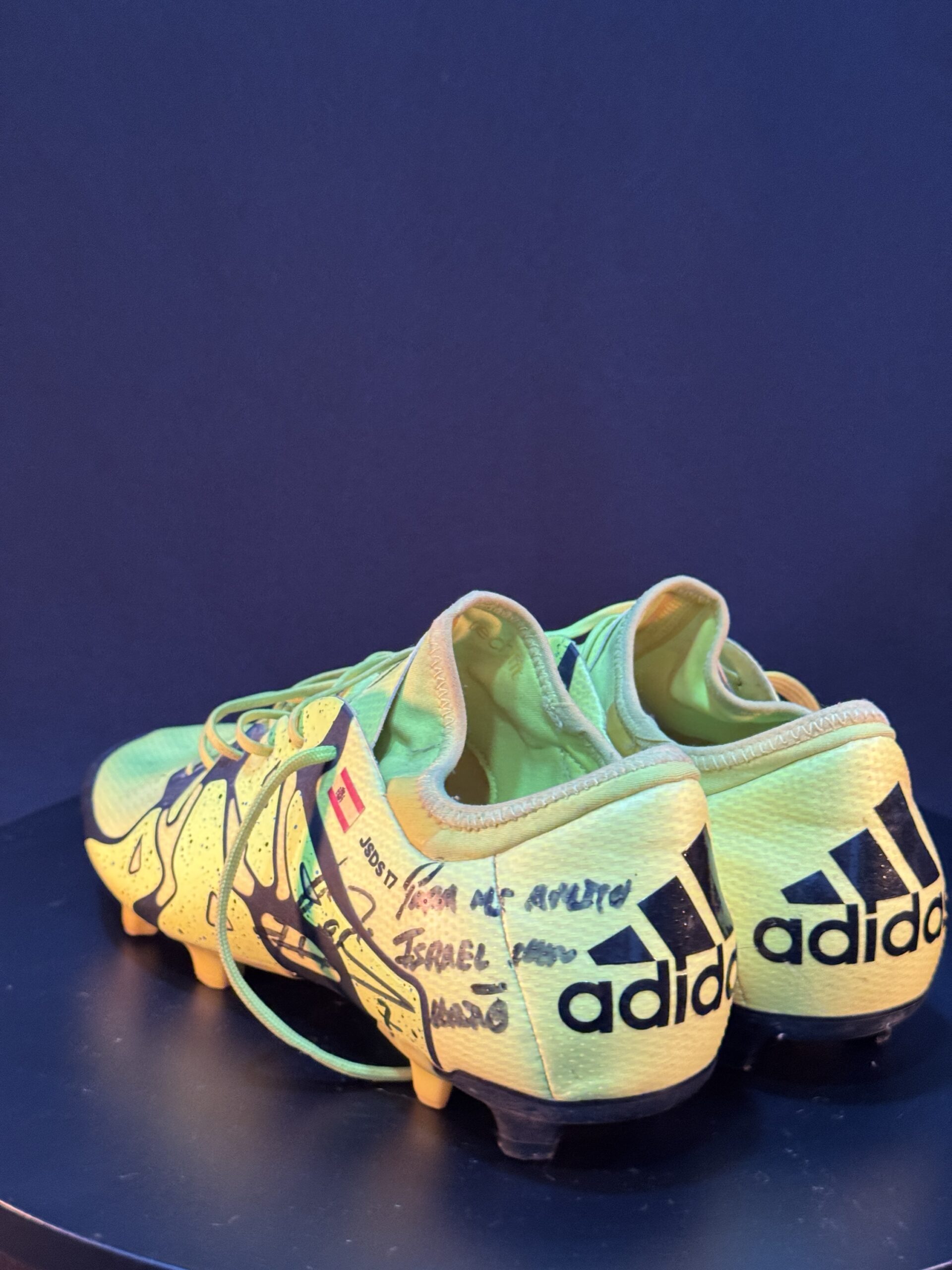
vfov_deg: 39.7
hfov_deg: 30.3
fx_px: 1760
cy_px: 635
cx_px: 476
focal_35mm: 48
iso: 200
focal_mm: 6.76
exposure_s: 1/33
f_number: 1.78
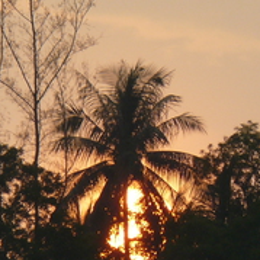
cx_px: 121
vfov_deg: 1.5
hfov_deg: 1.5
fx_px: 9976
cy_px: 126
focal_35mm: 1174
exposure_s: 1/320
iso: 100
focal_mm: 72
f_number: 5.6
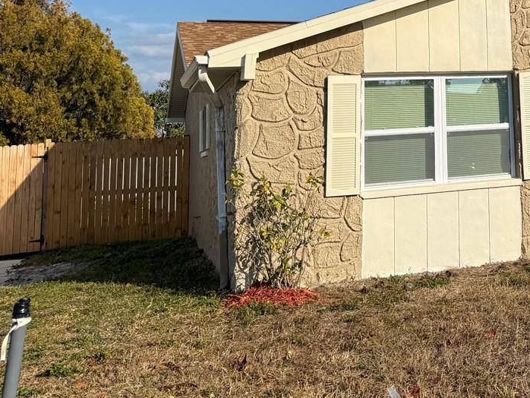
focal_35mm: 55
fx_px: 842
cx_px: 585
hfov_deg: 31.0
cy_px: -14
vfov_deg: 25.1
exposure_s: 1/3425
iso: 80
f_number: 1.78
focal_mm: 6.76
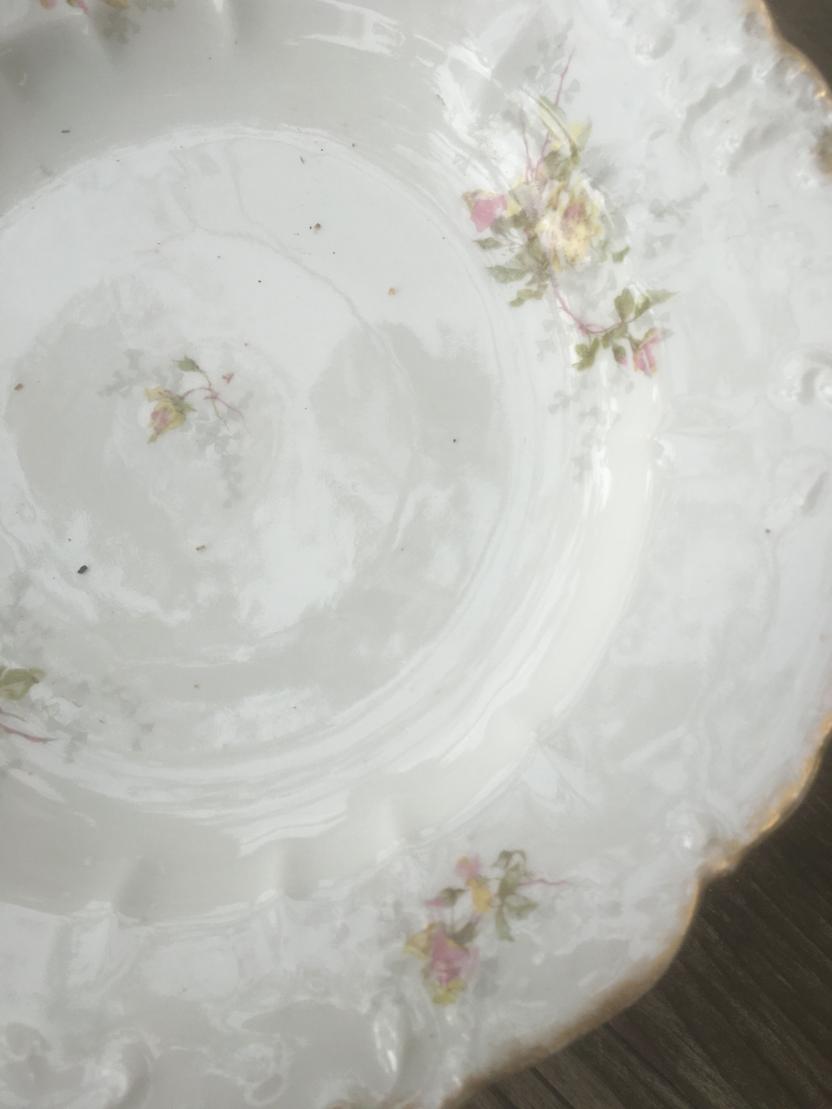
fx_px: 929
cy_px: 554
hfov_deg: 48.2
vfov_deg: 61.7
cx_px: 416
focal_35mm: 29
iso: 25
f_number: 2.2
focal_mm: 4.15
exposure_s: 1/810
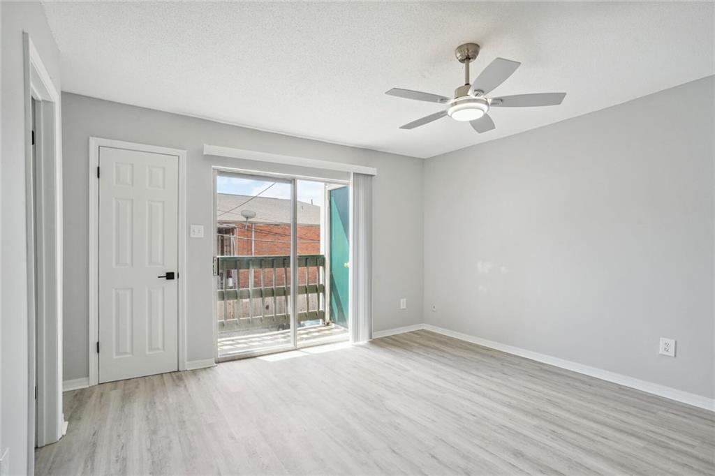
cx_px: 358
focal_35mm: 17
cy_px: 238
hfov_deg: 93.3
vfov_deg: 70.4
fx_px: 338
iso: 800
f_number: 11
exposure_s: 1/160
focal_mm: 17
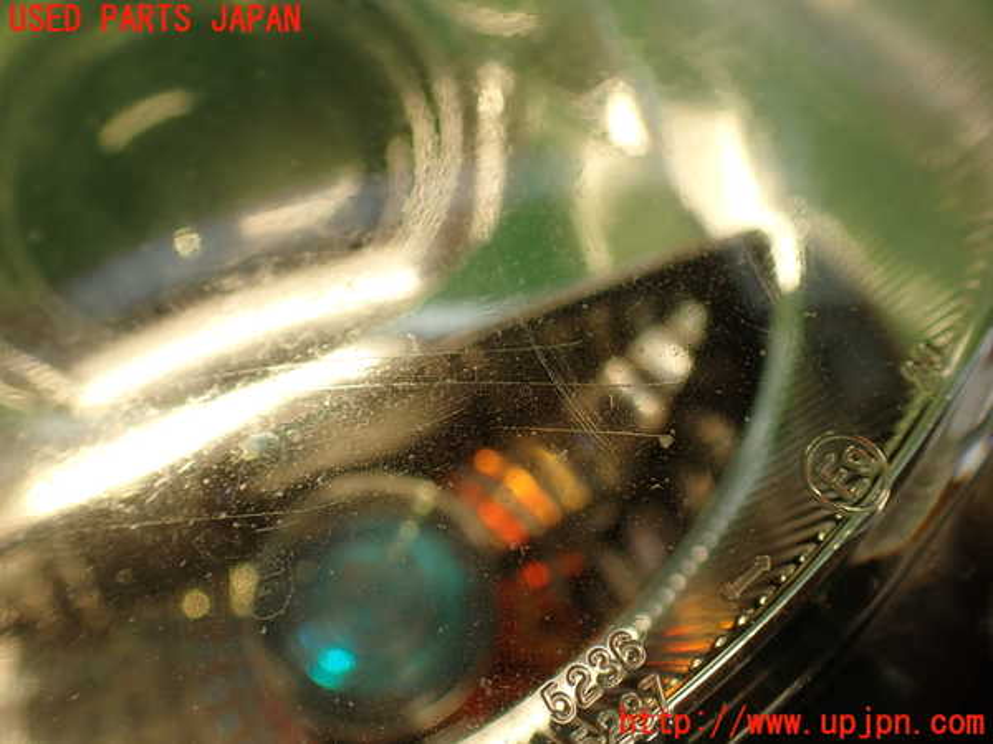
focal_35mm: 32
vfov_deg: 44.2
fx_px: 918
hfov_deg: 56.8
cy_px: 372
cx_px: 496
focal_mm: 5.79
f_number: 2.4
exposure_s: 1/60
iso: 125
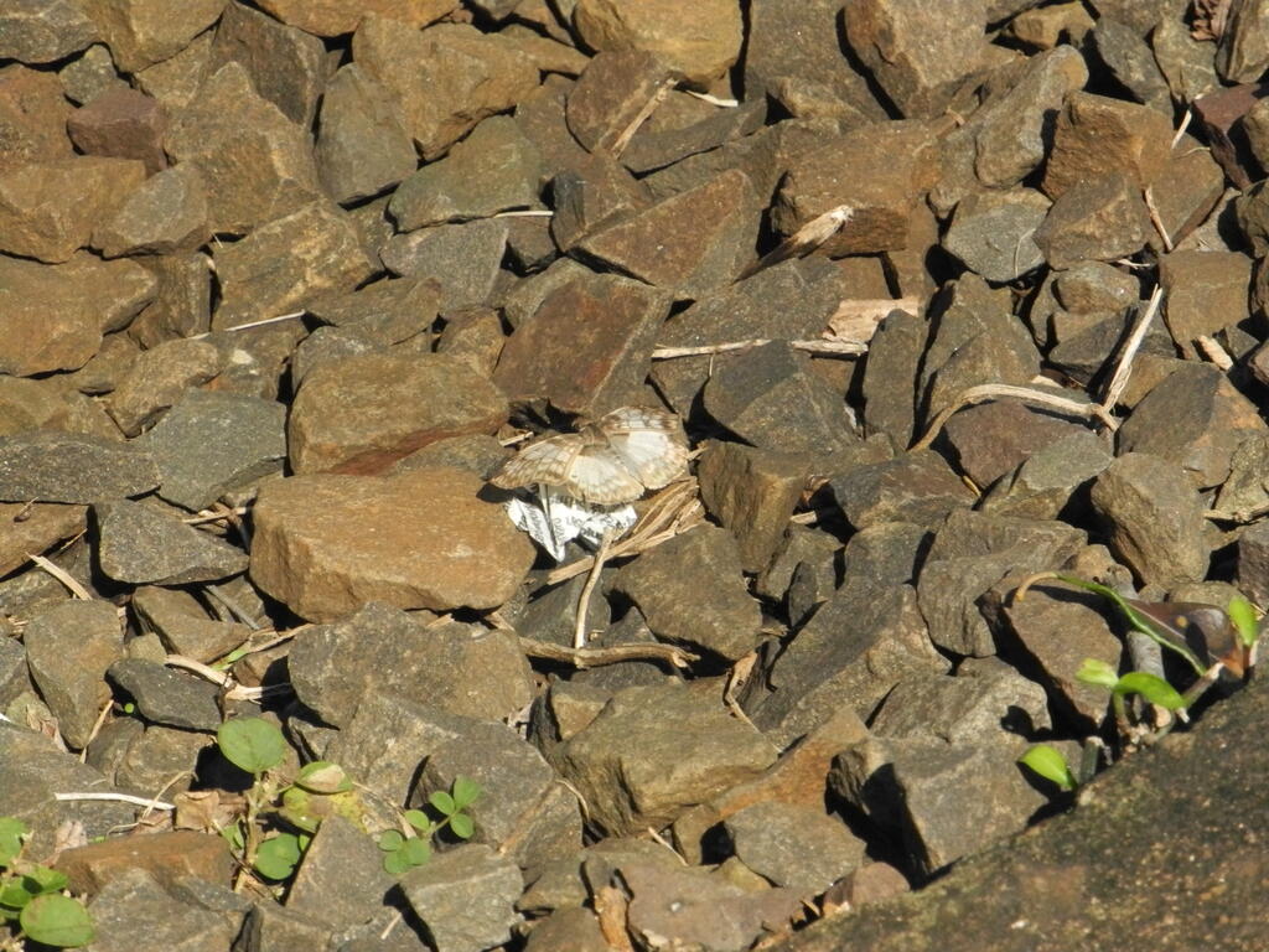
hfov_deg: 9.9
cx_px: 634
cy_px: 476
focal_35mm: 200
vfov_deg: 7.4
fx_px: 7332
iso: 800
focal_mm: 42.6
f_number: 5.6
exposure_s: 1/1600
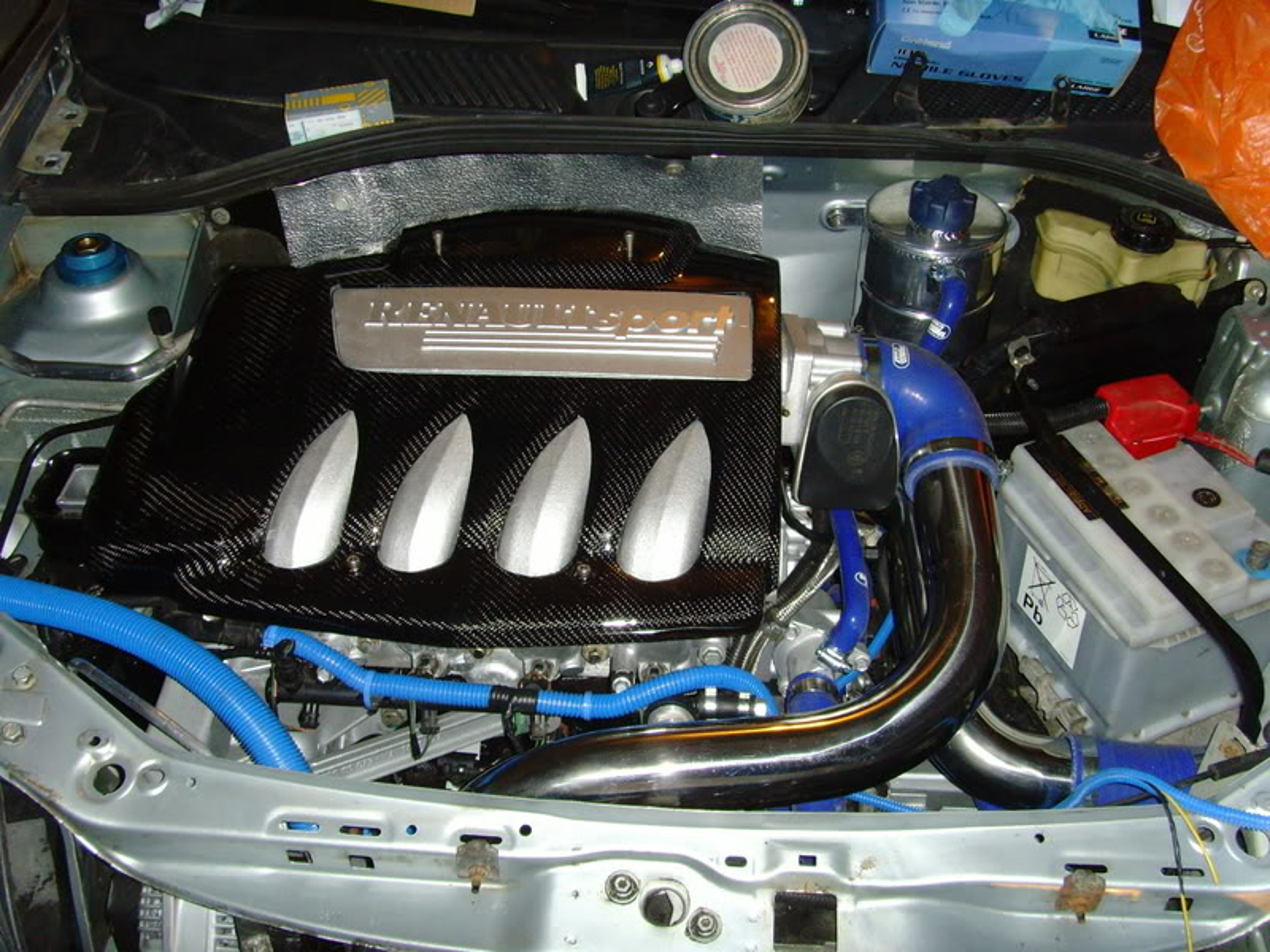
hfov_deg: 47.9
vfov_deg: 36.8
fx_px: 1431
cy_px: 476
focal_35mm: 39
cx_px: 635
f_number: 3.5
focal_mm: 6.6
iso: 200
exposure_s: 1/45
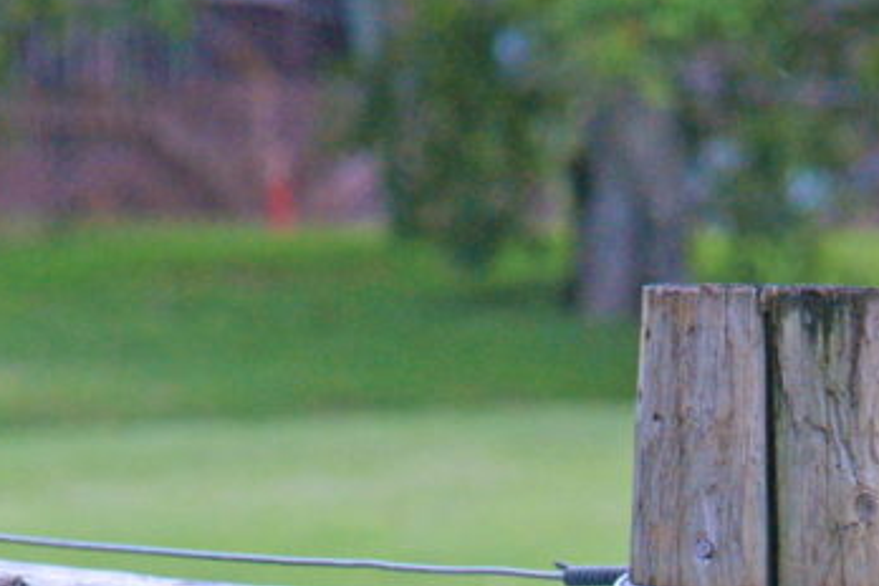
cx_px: 859
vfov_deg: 3.0
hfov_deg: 4.4
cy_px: 782
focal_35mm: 463
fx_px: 11316
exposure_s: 1/100
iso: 800
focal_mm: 105
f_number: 5.6
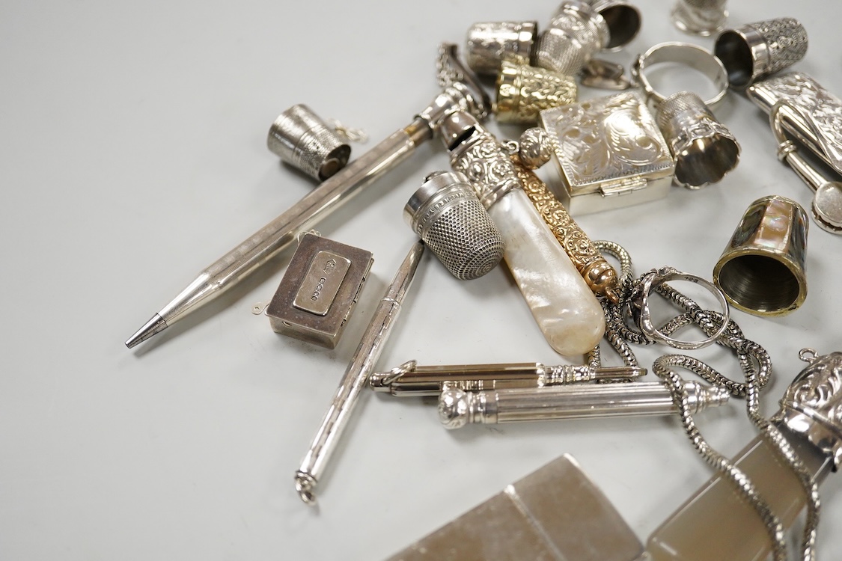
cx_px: 421
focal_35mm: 45
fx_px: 1052
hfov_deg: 43.6
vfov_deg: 29.9
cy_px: 280
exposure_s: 1/640
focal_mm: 30
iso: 2500
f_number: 3.5
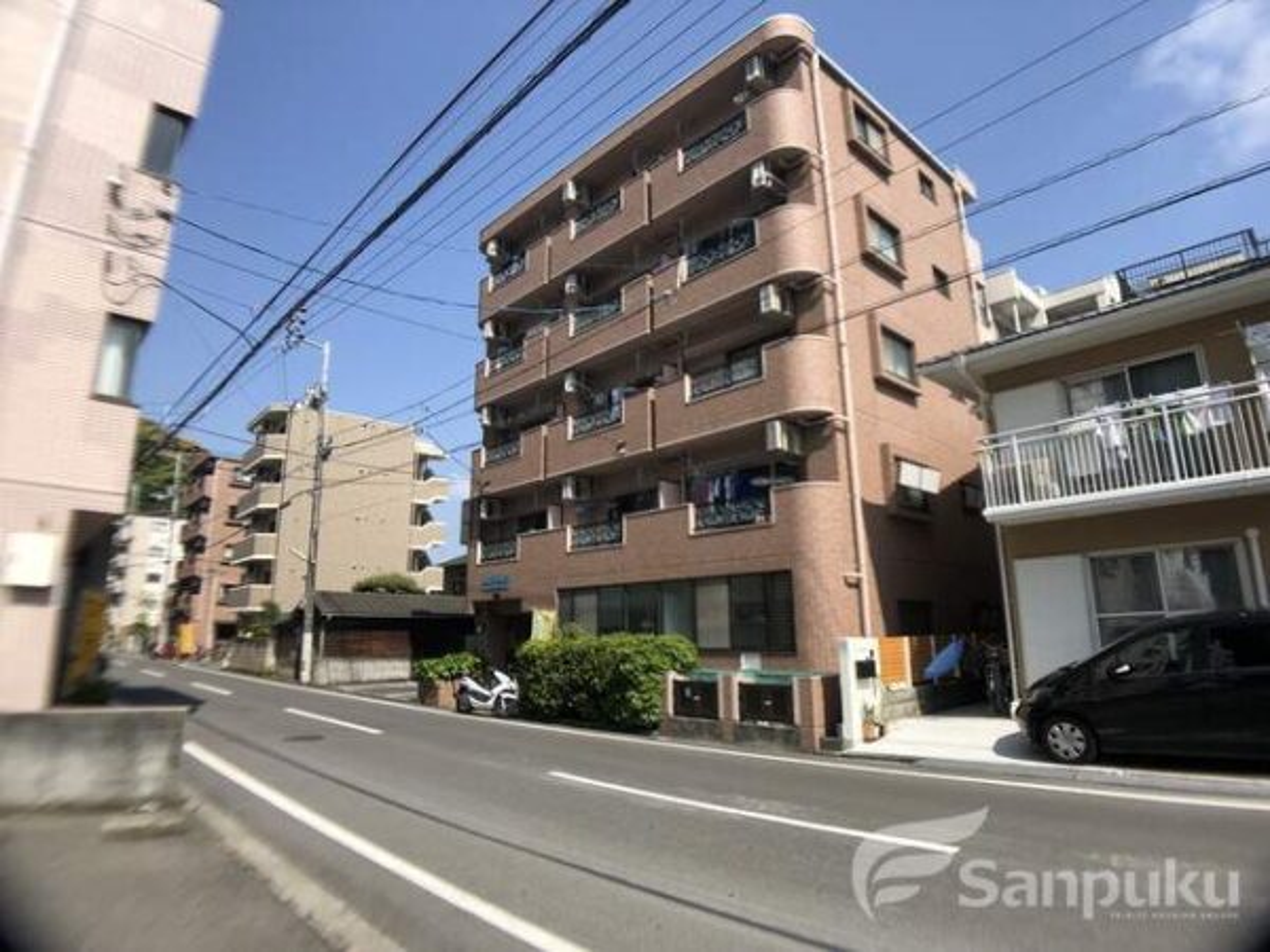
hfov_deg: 63.4
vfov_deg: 49.7
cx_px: 635
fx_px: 1027
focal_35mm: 28
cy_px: 476
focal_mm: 3.99
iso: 20
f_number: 1.8
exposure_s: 1/1675
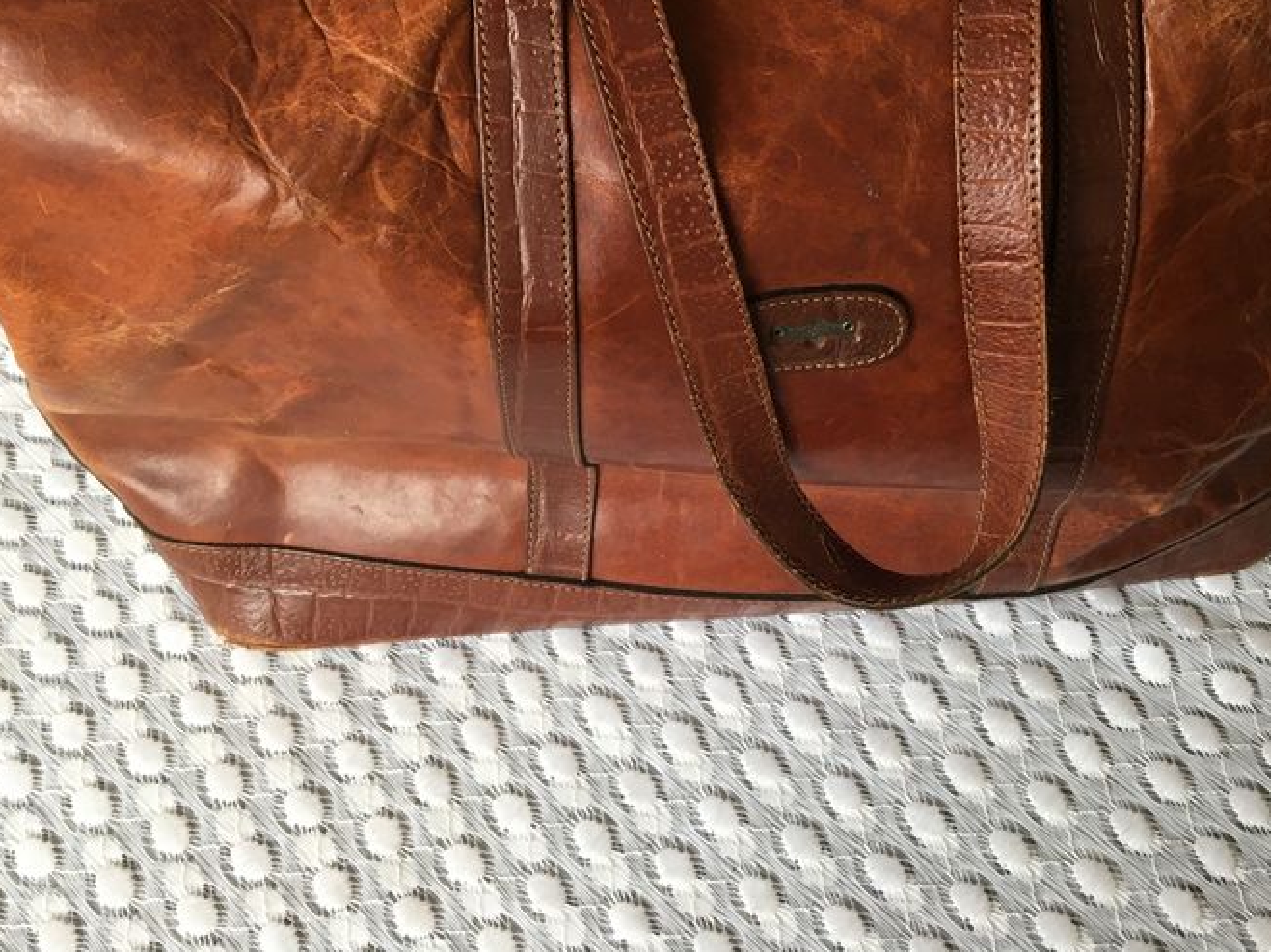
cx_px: 675
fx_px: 1615
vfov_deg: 32.3
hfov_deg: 42.9
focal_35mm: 44
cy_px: 247
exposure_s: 1/33
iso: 64
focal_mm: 4.15
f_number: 2.2
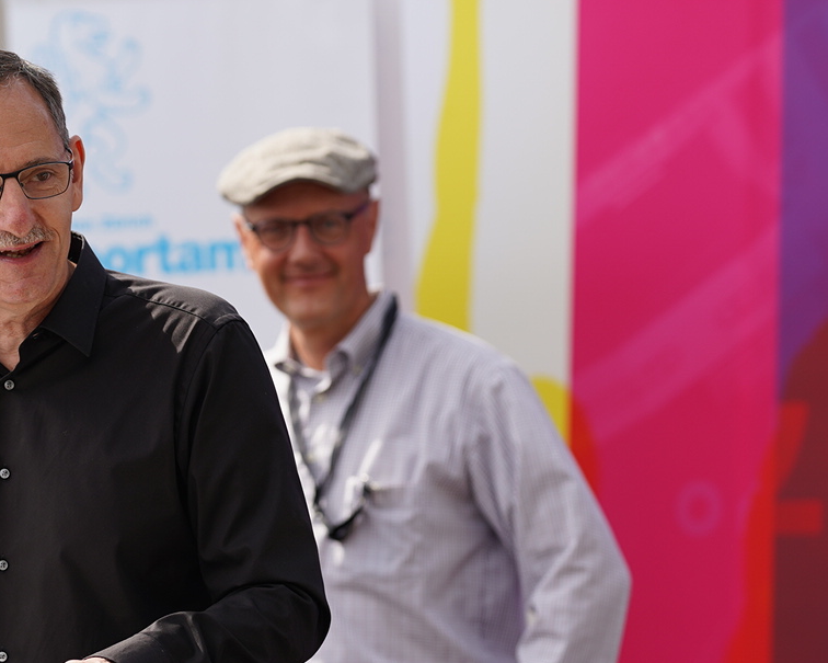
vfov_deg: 5.7
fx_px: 6642
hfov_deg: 7.1
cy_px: 347
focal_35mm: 271
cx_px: 15
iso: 100
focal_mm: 135
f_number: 2.8
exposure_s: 1/1250
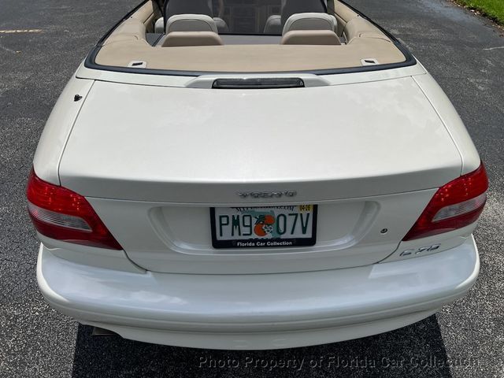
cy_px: 189
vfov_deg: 53.1
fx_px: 379
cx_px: 252
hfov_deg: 67.3
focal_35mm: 26
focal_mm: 5.7
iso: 40
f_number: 1.5
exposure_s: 1/16393
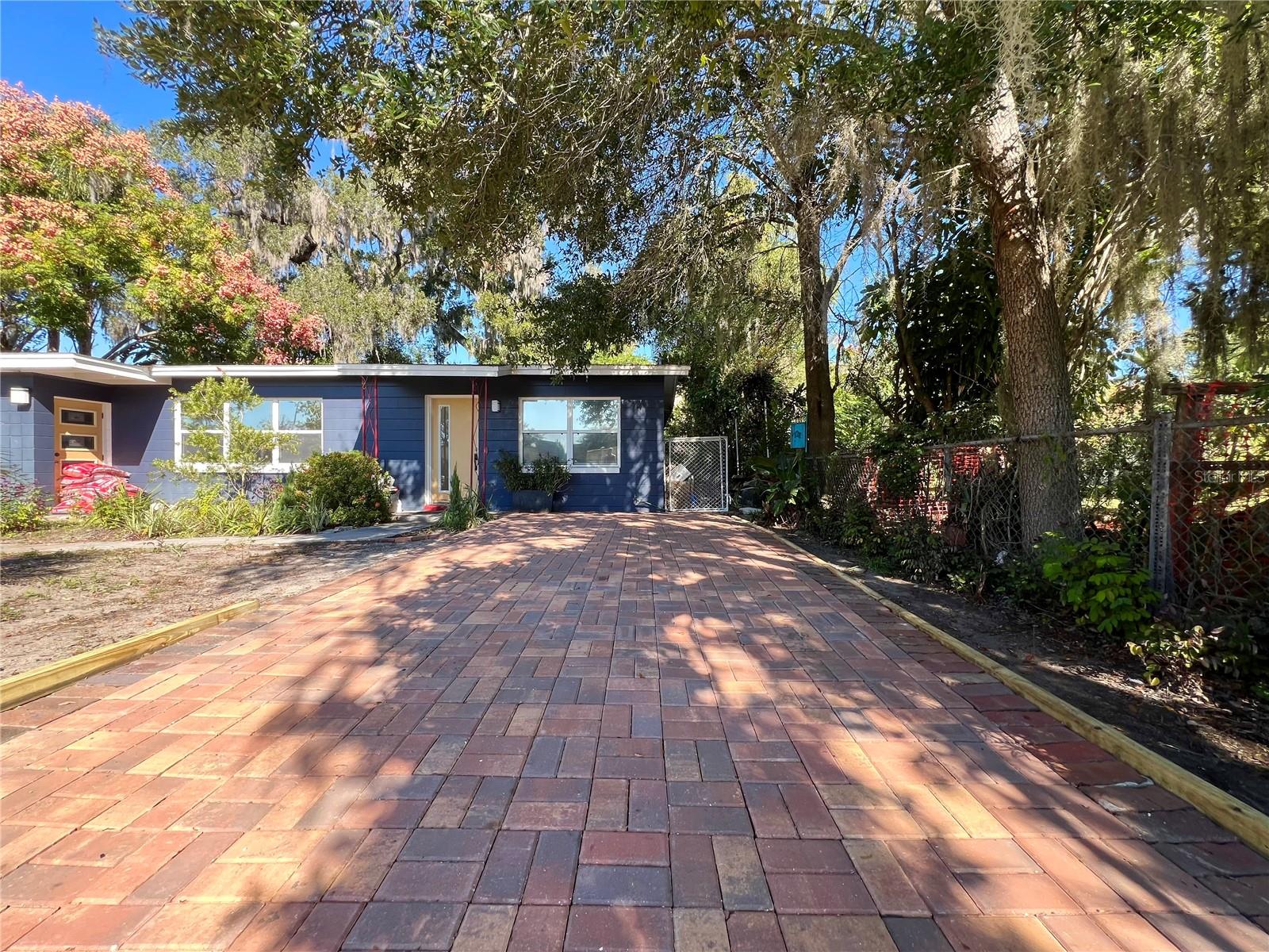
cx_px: 634
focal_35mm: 13
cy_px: 476
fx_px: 477
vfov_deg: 89.9
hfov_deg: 106.2
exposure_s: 1/200
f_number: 1.8
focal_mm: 1.57
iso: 32
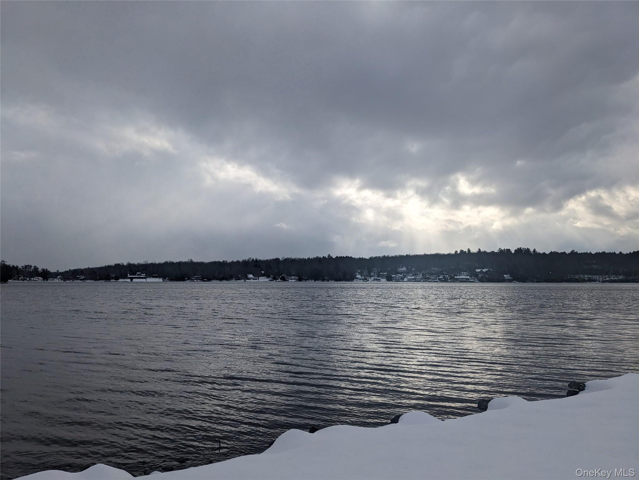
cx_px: 320
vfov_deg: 51.4
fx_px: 498
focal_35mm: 27
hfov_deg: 65.3
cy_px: 240
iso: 72
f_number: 1.73
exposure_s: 1/11765
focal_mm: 4.38
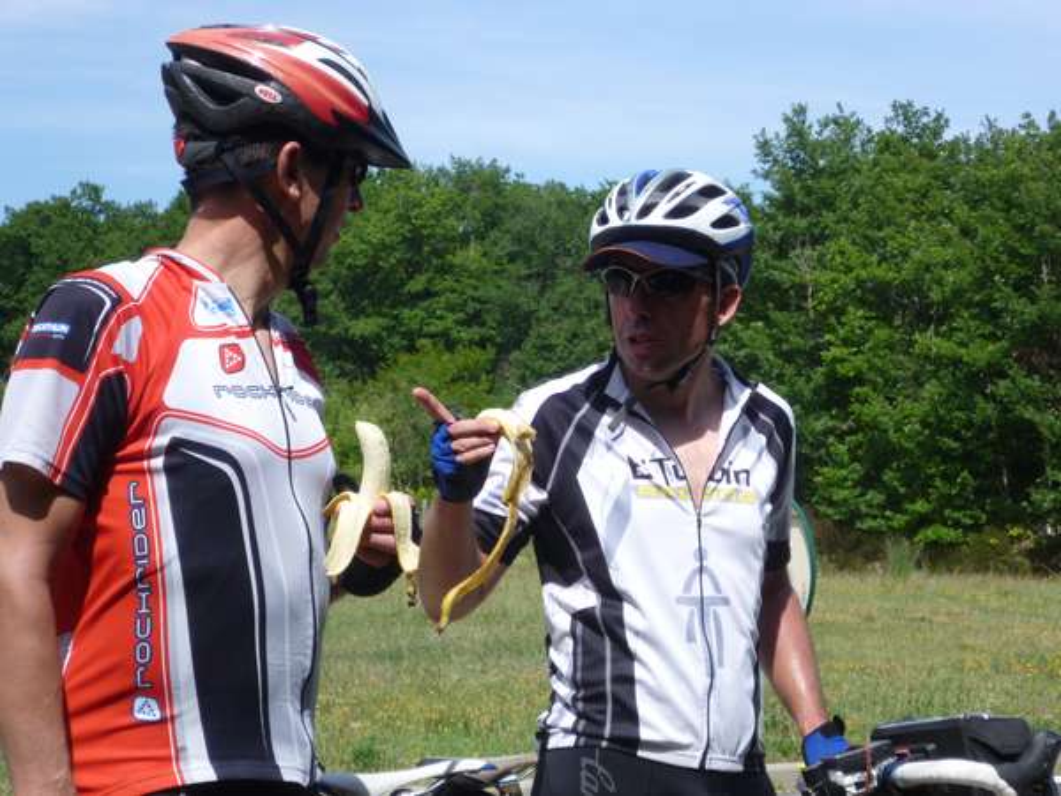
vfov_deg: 15.7
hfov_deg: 20.9
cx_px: 530
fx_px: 2881
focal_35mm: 94
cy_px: 398
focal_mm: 16.8
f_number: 5.4
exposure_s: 1/320
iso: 80
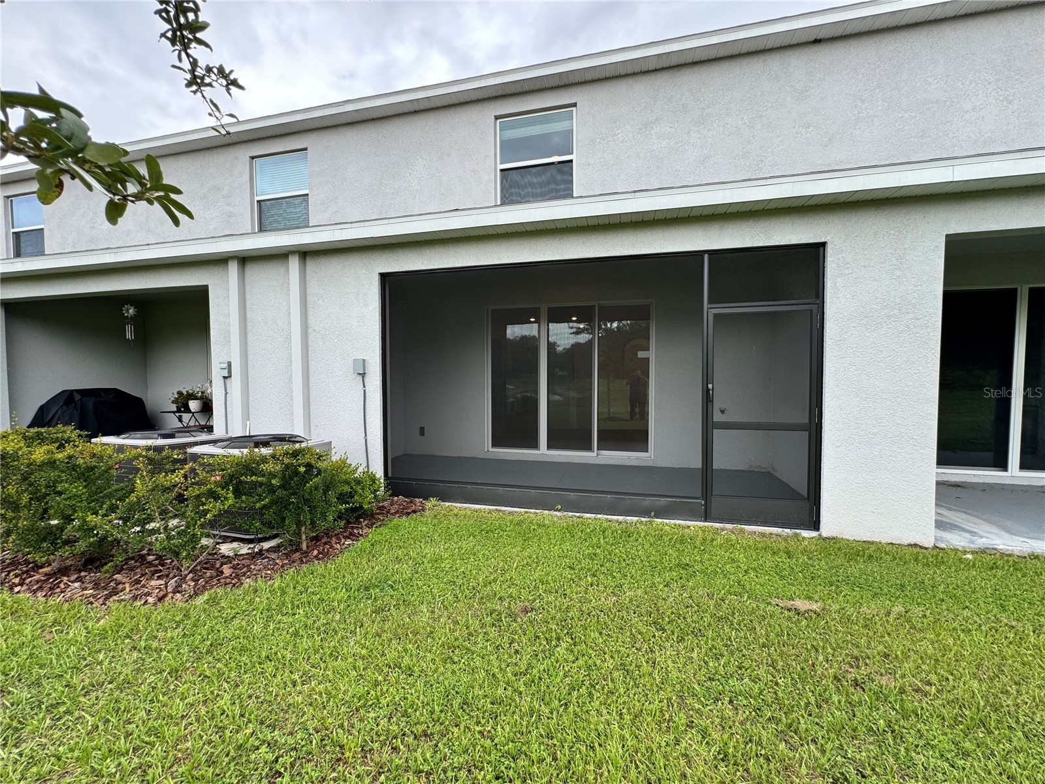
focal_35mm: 14
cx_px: 522
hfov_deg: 102.1
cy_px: 392
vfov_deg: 85.7
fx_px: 423
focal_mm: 2.22
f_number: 2.2
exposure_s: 1/99
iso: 40
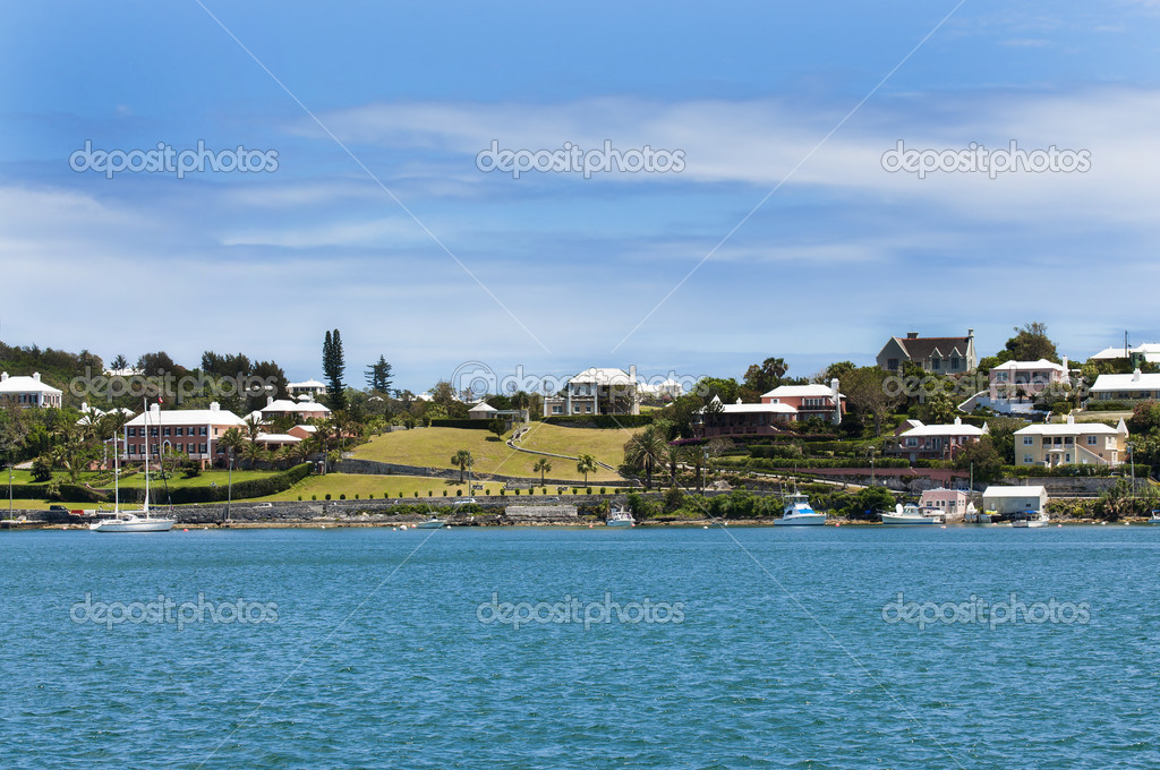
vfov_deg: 13.0
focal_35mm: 105
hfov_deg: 19.5
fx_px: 3379
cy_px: 385
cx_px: 580
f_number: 11
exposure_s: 1/250
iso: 200
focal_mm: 70
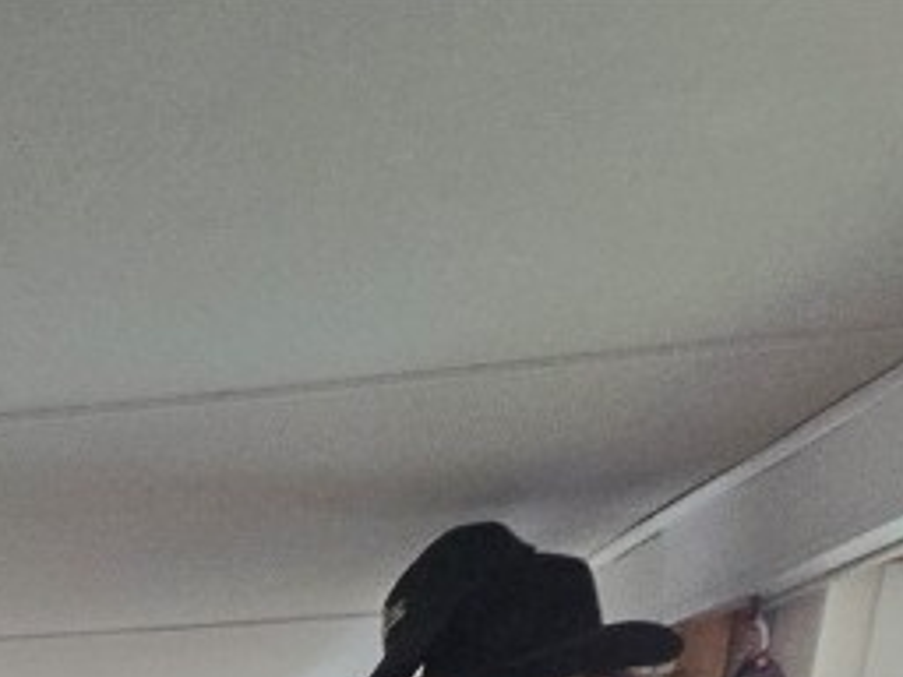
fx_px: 1356
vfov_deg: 18.6
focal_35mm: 52
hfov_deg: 26.2
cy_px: 1343
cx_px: -473
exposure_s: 1/60
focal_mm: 2.2
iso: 160
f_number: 2.2
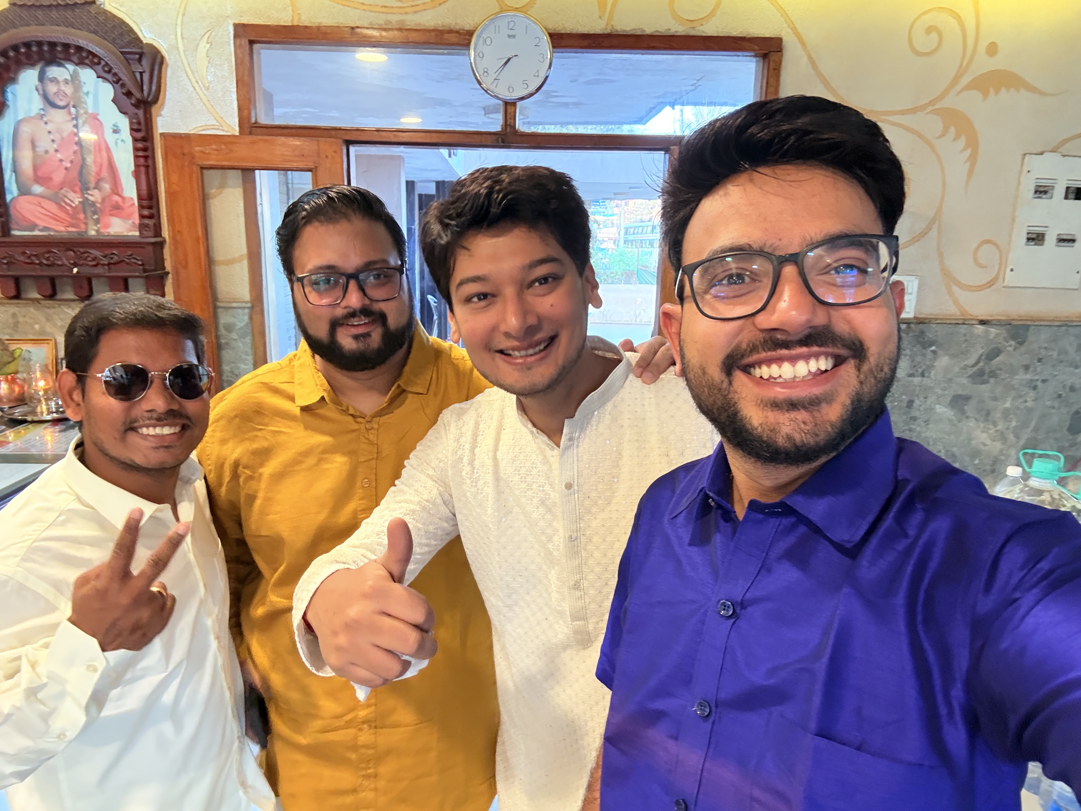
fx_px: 718
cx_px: 540
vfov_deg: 58.9
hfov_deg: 73.9
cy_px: 406
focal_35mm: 23
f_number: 1.9
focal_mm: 2.69
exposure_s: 1/33
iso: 320
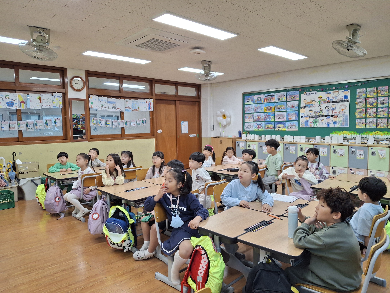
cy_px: 146
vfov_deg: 54.9
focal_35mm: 25
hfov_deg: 69.4
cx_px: 195
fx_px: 282
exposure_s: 1/120
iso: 125
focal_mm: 4.69
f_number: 1.8
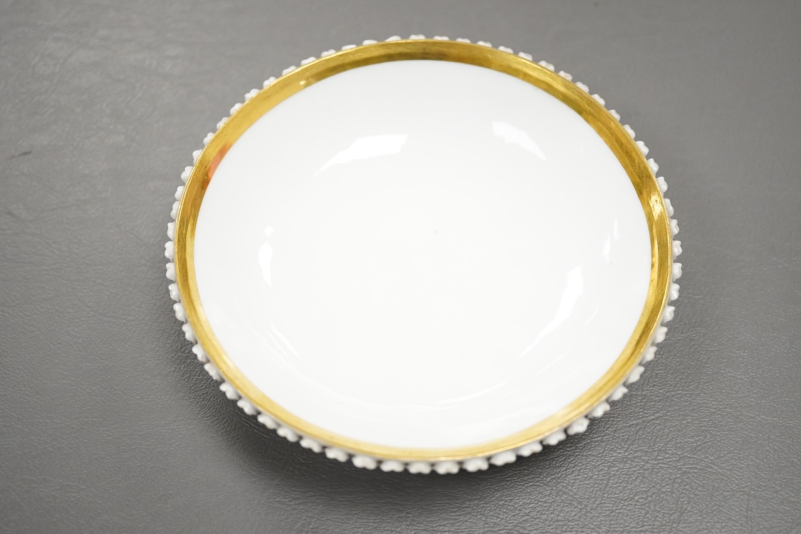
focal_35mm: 45
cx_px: 400
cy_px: 267
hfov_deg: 43.6
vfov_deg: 29.9
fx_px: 1001
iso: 2500
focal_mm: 30
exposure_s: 1/500
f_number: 3.5
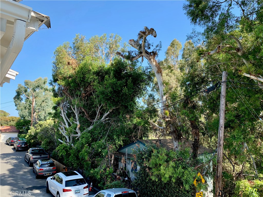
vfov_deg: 53.1
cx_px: 132
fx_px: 198
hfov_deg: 67.3
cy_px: 98
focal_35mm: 26
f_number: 1.8
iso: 25
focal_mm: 4.25
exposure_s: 1/608
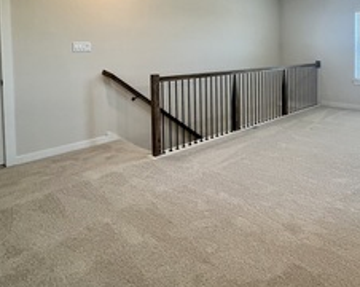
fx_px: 287
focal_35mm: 27
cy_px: 65
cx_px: 255
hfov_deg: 61.7
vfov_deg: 50.4
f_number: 1.8
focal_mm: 1.57
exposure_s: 1/120
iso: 160
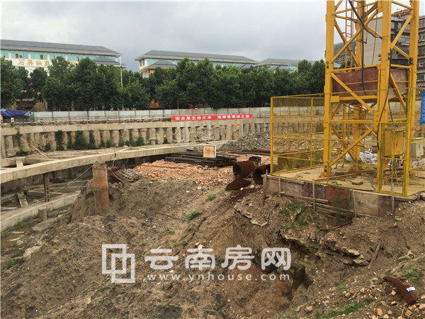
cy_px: 160
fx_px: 356
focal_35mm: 29
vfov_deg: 48.2
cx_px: 212
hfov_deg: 61.7
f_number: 2.2
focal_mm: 4.15
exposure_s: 1/733
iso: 32
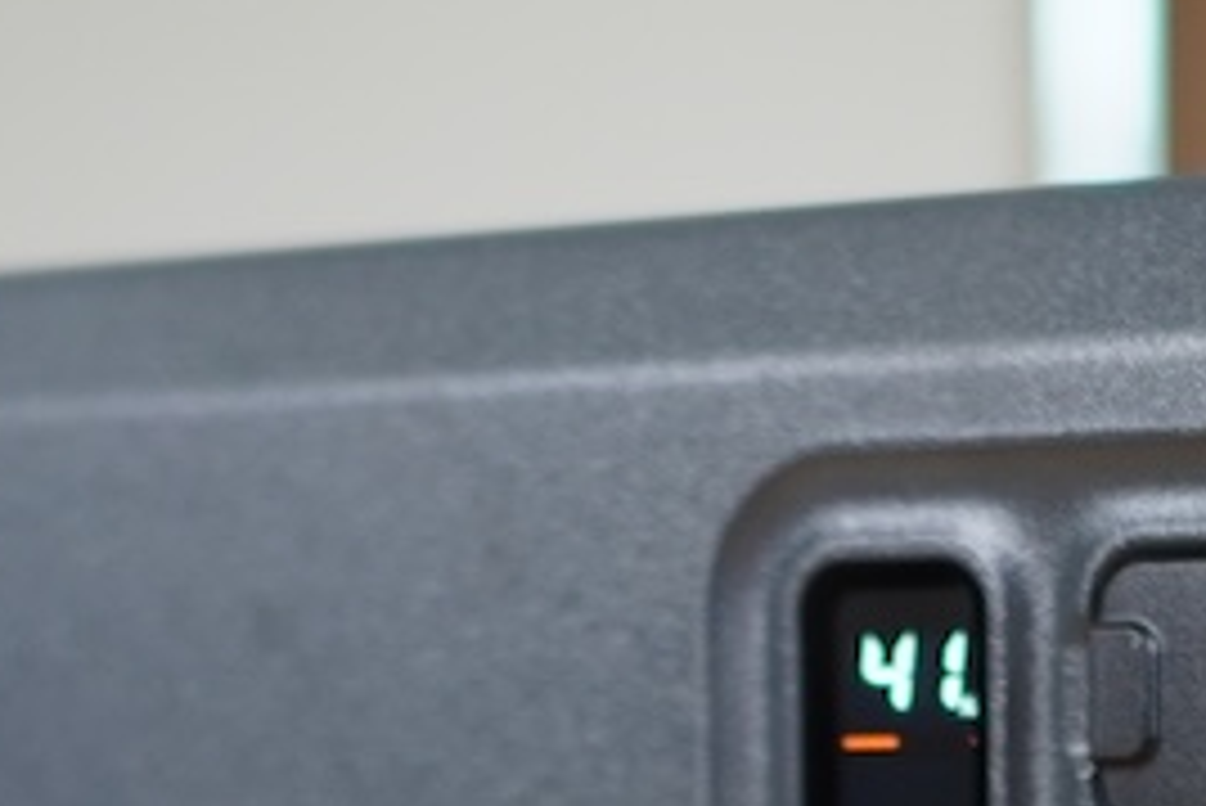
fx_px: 5396
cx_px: 904
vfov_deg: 8.3
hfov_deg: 12.7
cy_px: 1256
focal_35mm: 161
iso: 400
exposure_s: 1/100
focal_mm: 24
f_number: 1.8
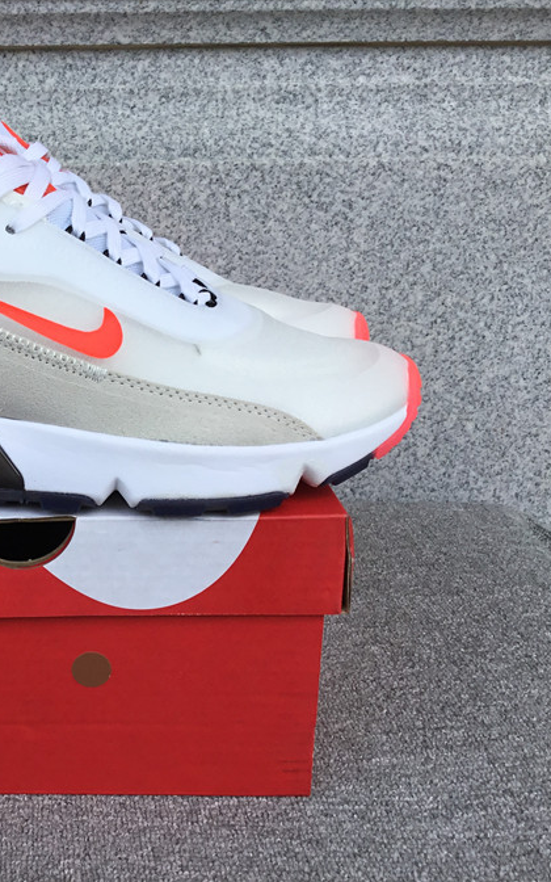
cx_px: 37
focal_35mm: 44
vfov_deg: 45.3
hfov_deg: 27.9
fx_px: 1057
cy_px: 440
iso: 25
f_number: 2.4
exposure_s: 1/503
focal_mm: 3.3
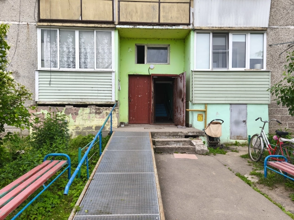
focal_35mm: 23
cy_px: 110
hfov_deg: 73.9
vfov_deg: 58.9
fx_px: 195
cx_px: 147
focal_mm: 5.35
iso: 80
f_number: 1.7
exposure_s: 1/310
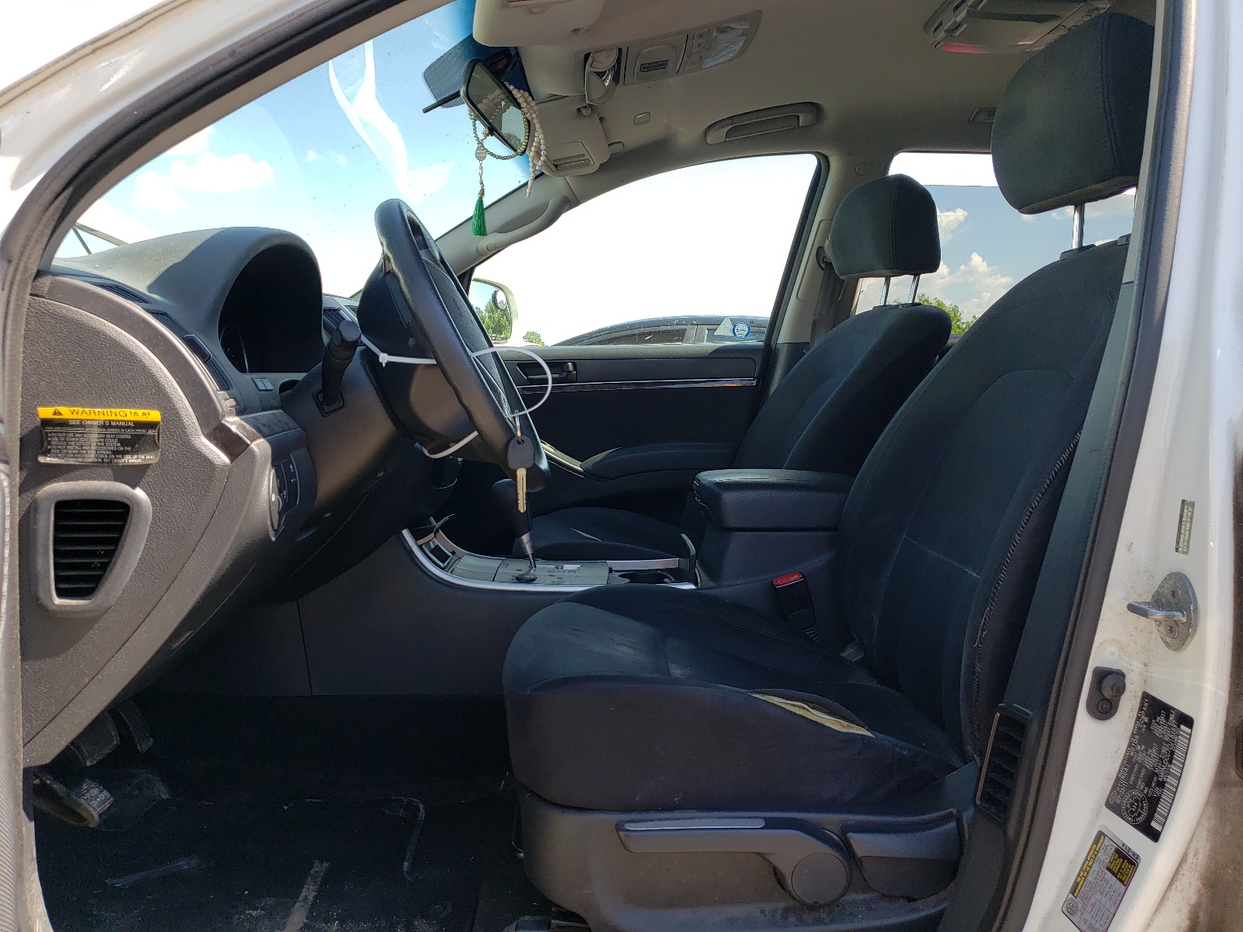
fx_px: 934
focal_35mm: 26
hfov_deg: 67.3
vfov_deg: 53.1
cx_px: 622
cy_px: 466
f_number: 1.5
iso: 50
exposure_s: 1/714
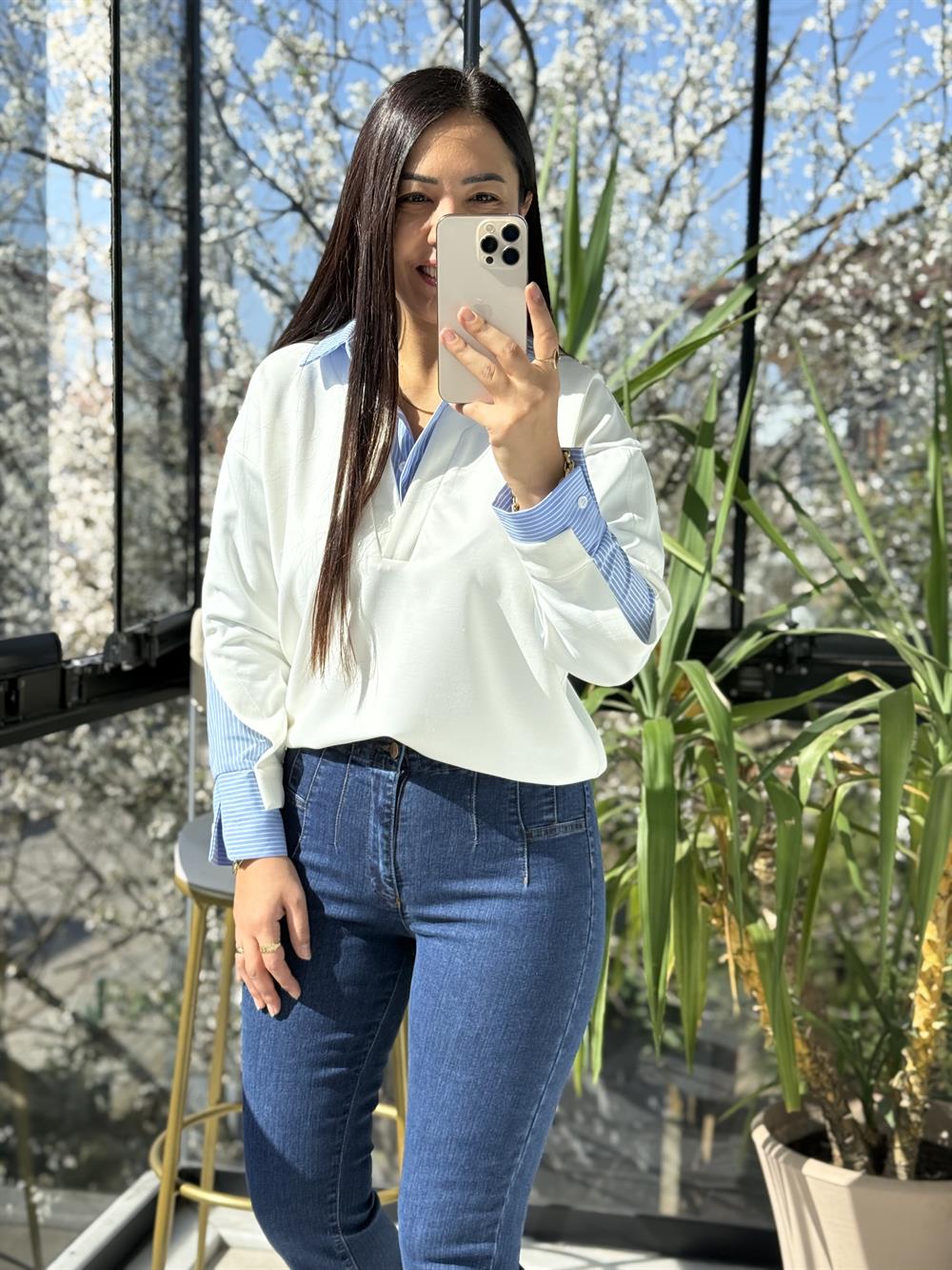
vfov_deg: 39.7
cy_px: 635
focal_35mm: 48
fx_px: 1760
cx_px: 476
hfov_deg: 30.3
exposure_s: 1/1608
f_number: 1.78
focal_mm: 6.76
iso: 80
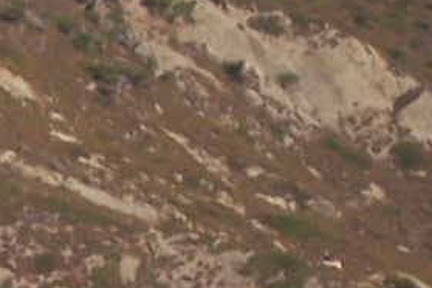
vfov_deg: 2.2
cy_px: 523
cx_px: -503
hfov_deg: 3.2
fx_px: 7559
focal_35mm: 630
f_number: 9.5
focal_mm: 16.8
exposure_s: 1/250
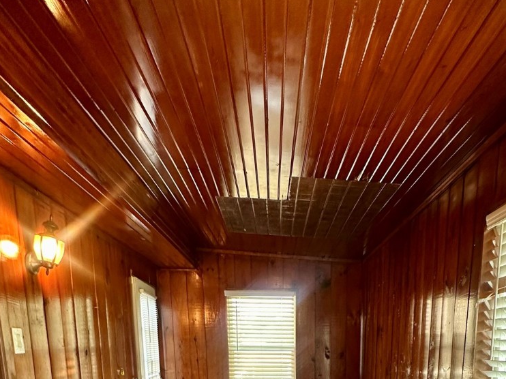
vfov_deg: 38.6
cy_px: 429
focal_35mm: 29
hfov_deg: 61.4
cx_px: 287
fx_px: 424
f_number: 2.2
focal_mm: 2.22
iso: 250
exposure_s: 1/60
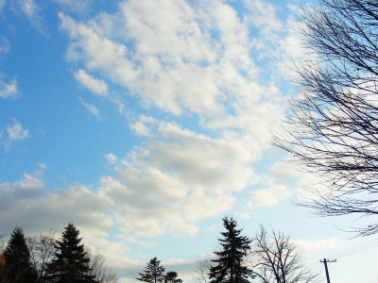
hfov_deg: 49.0
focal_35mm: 38
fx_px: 415
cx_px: 189
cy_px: 142
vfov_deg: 37.7
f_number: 4
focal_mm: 6.3
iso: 50
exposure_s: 1/463
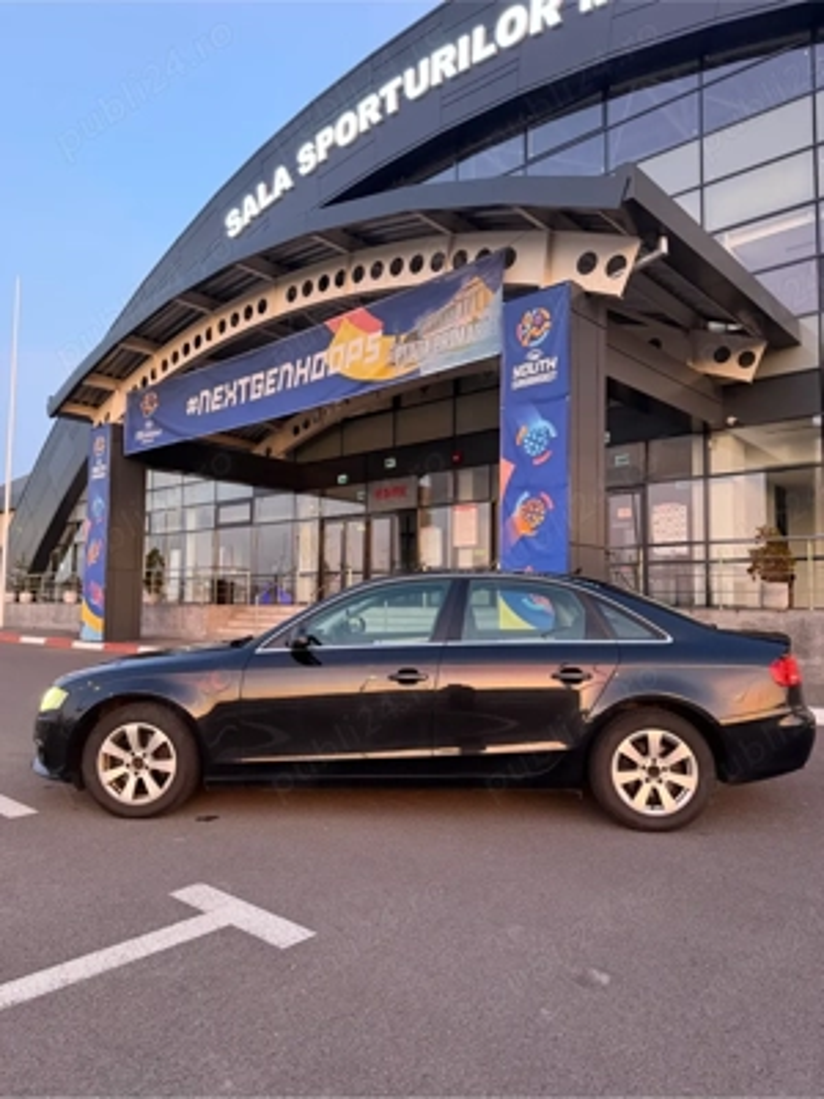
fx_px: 762
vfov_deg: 71.6
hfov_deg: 56.8
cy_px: 550
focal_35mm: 24
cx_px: 412
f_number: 1.78
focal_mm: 6.76
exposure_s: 1/46
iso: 800
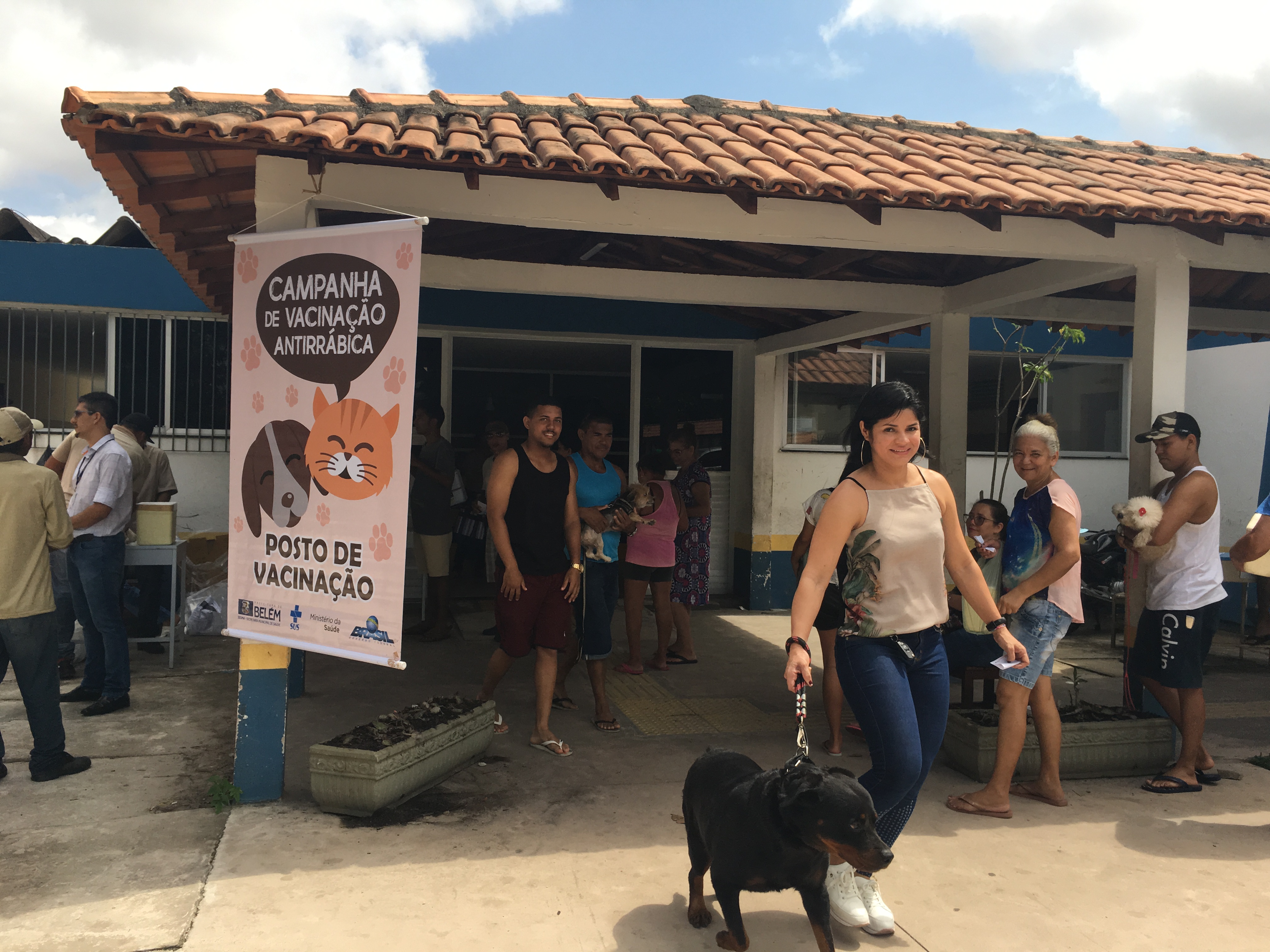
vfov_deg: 48.2
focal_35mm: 29
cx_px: 635
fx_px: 1064
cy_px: 476
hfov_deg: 61.7
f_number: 2.2
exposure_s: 1/1425
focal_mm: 4.15
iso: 32
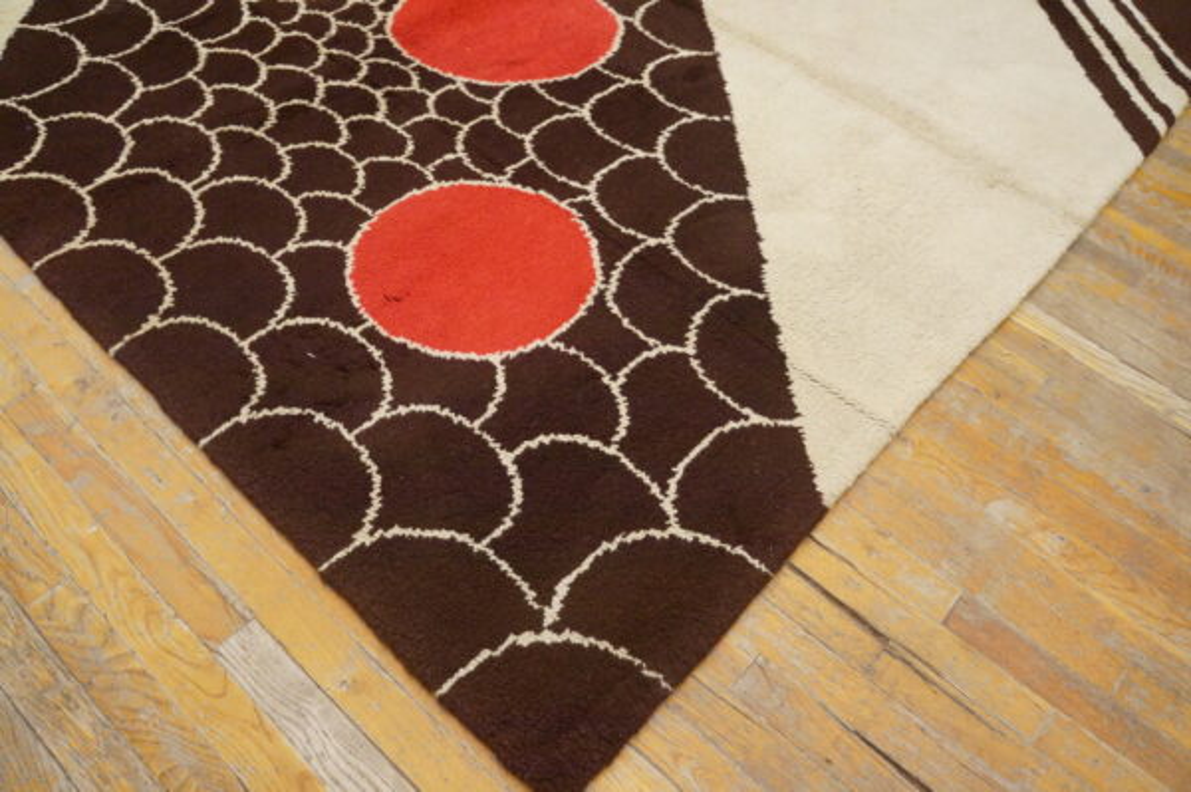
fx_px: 892
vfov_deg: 47.9
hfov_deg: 67.4
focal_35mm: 27
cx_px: 596
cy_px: 396
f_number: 4
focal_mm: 18
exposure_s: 1/160
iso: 3200
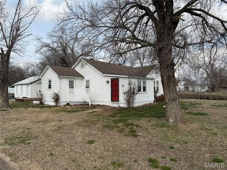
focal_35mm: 24
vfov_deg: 56.8
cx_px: 114
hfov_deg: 71.6
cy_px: 85
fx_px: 157
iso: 80
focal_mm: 6.76
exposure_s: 1/4673
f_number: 1.78
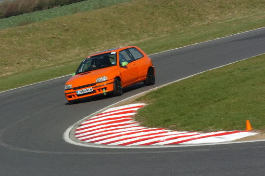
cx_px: 117
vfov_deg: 3.9
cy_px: 83
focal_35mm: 348
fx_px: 2556
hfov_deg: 5.9
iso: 250
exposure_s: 1/320
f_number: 13
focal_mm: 200
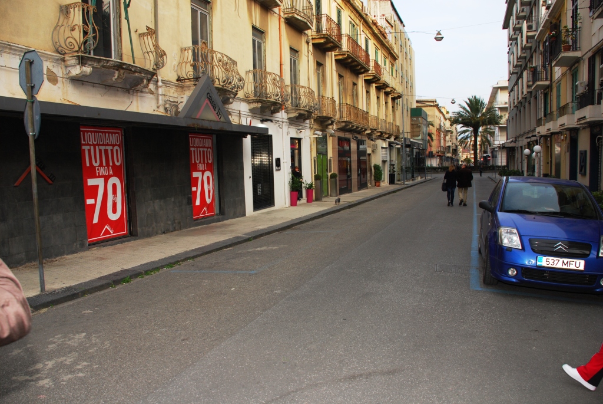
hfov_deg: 67.3
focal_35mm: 27
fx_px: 453
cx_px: 302
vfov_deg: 48.0
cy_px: 202
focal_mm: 18
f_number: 5
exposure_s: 1/100
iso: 200
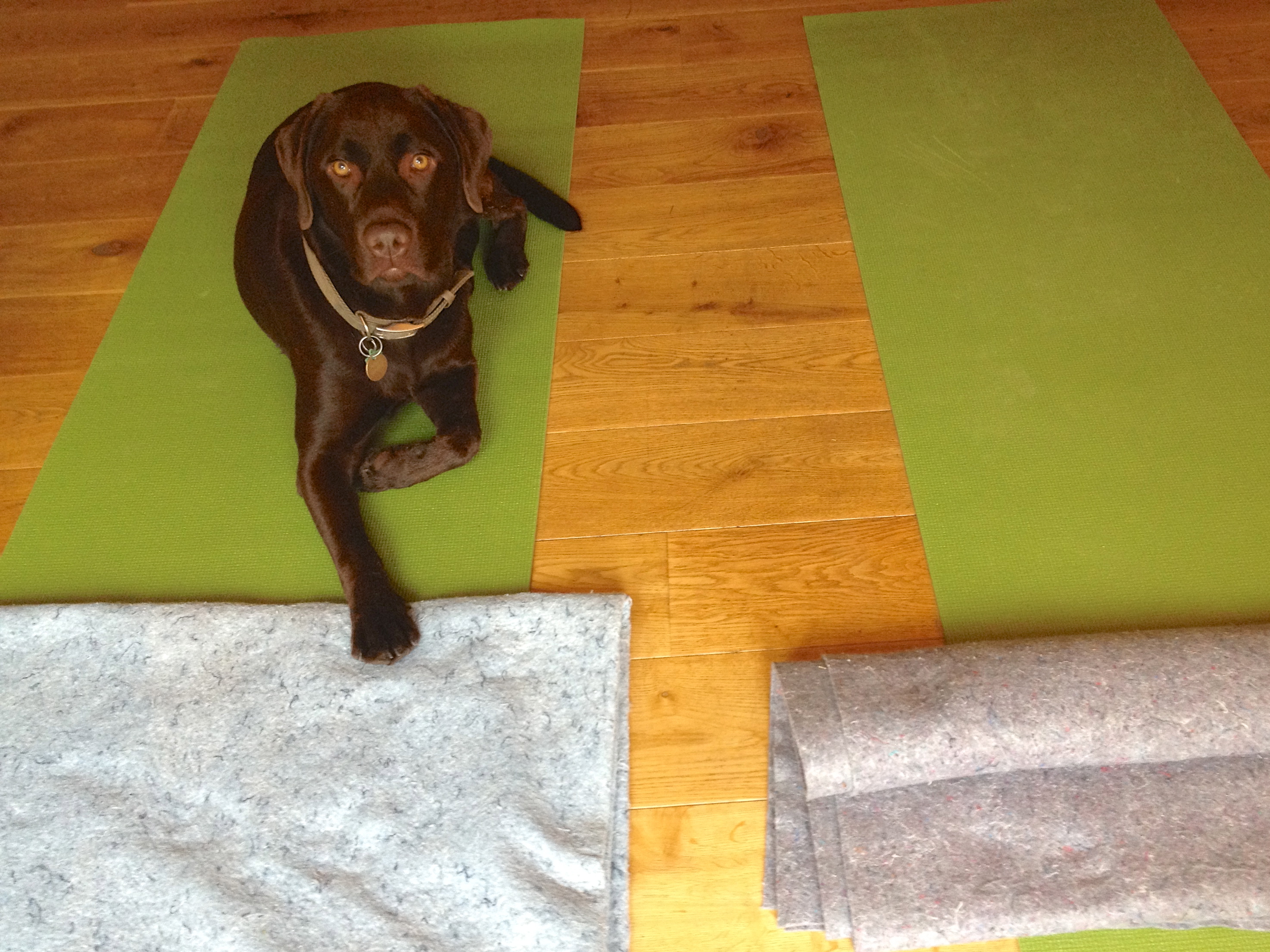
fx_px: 1284
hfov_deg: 52.6
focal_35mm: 35
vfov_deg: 40.7
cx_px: 635
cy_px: 476
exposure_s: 1/20
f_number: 2.4
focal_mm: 4.28
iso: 160
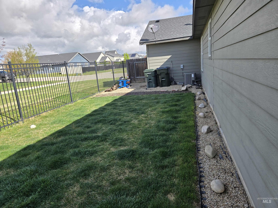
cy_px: 104
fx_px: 185
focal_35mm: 23
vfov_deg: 58.9
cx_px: 139
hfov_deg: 73.9
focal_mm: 5.4
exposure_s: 1/2921
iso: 64
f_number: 1.8
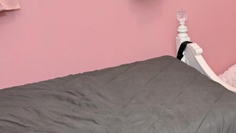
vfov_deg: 18.5
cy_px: 72
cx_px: 242
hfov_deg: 29.9
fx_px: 407
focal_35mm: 65
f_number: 5.6
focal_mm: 14
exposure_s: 1/100
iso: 1600
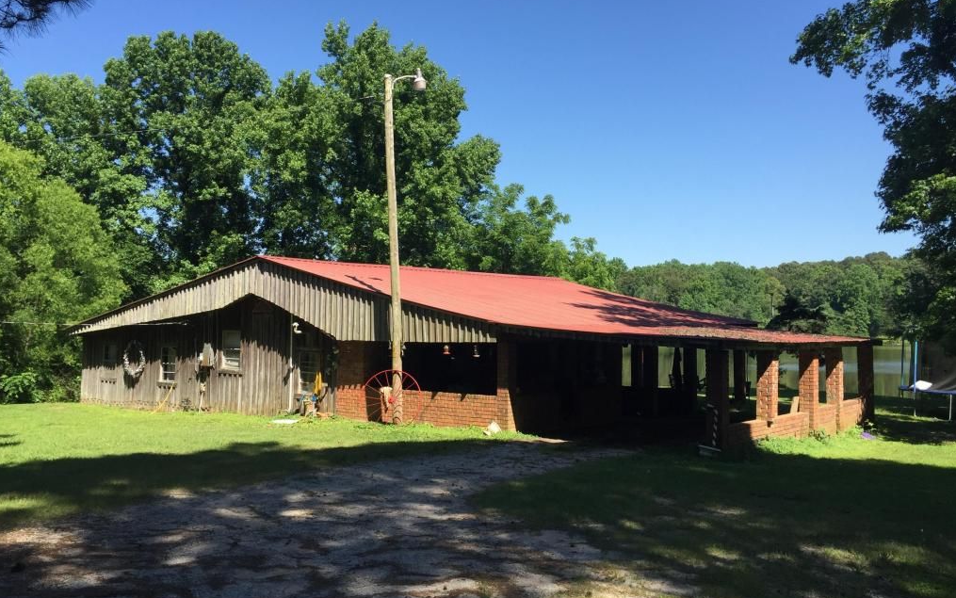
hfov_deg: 61.2
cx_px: 478
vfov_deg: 40.6
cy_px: 280
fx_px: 808
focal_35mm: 31
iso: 32
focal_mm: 4.15
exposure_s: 1/1068
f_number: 2.2
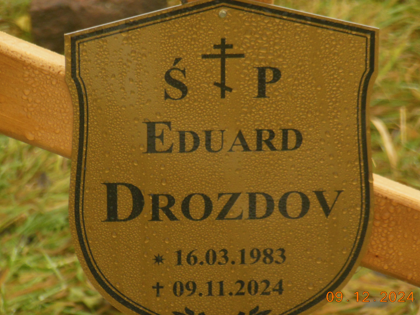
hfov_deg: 7.4
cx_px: 207
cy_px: 161
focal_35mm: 268
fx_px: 3252
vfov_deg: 5.5
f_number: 5.8
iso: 500
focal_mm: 45
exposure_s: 1/60
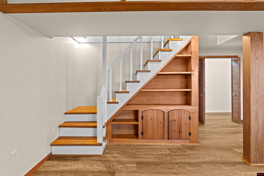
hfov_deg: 90.5
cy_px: 88
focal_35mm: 18
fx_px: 131
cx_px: 132
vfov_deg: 67.8
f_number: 9
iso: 200
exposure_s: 4
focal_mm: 11.9
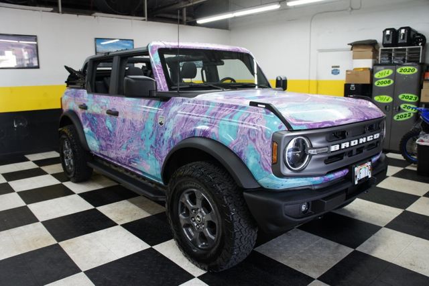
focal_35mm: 27
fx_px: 322
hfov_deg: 67.4
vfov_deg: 47.9
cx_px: 214
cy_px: 143
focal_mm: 18
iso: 250
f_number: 3.5
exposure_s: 1/30
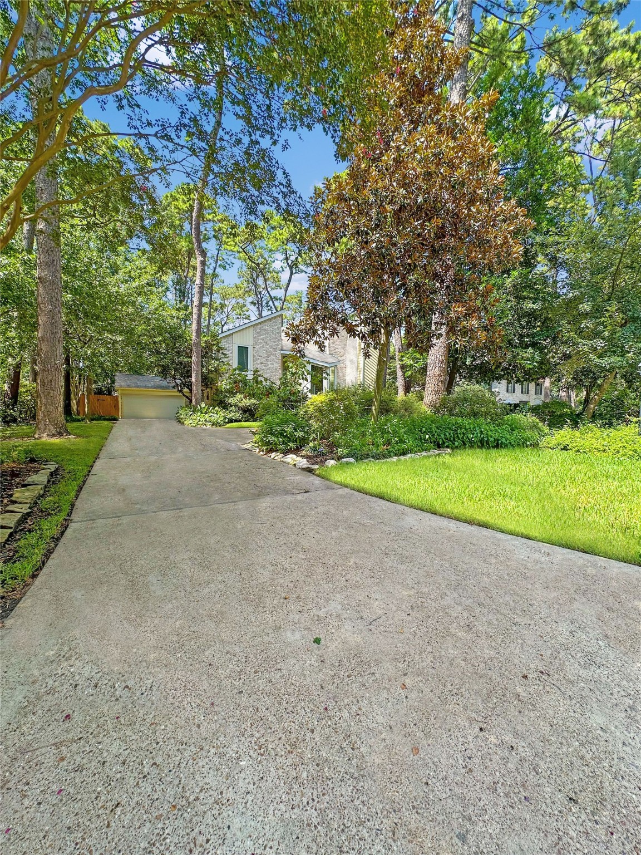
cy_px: 428
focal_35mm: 14
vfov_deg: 102.1
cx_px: 320
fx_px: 346
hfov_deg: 85.7
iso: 40
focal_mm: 2.22
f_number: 2.2
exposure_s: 1/350
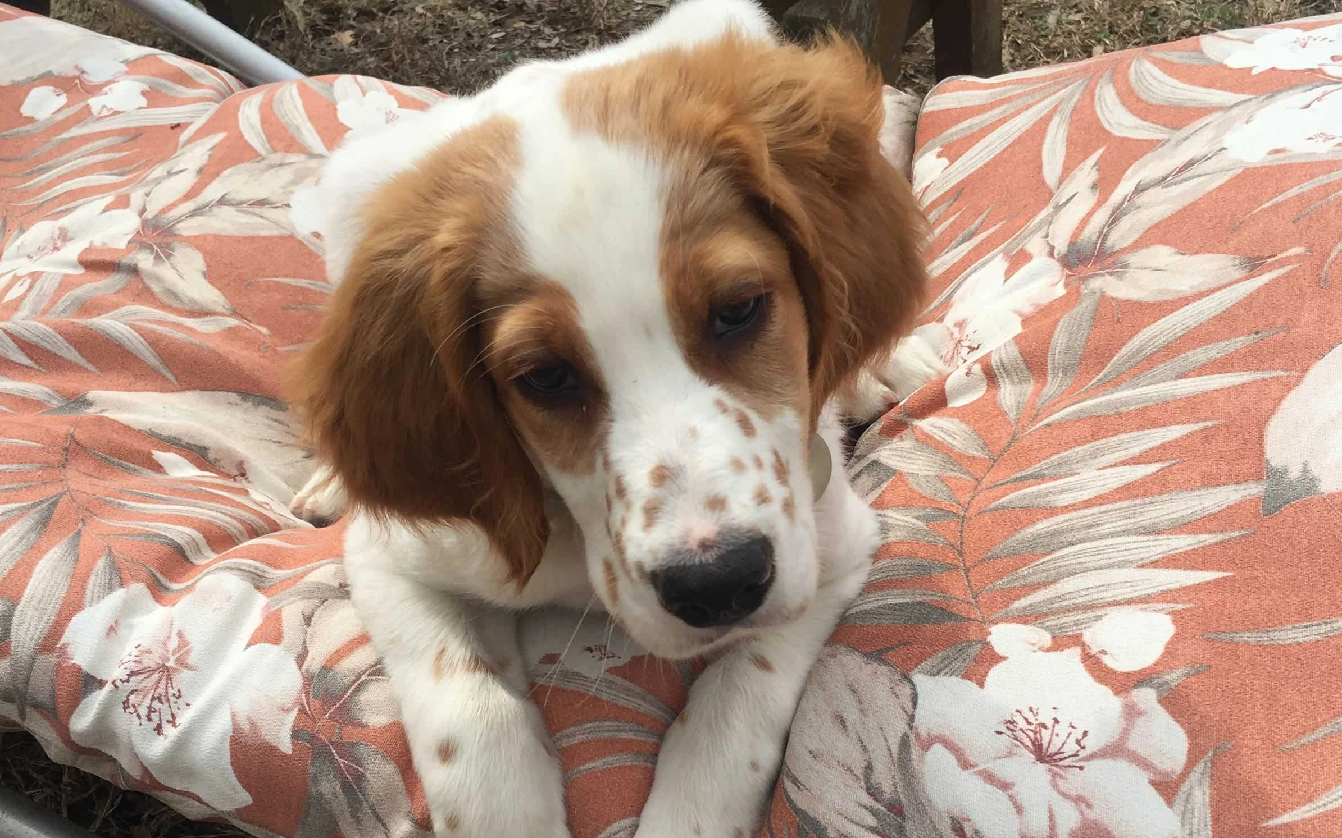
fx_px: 1536
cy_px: 592
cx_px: 675
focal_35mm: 42
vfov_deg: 30.2
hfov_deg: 47.2
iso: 32
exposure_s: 1/1522
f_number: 2.2
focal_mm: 4.15
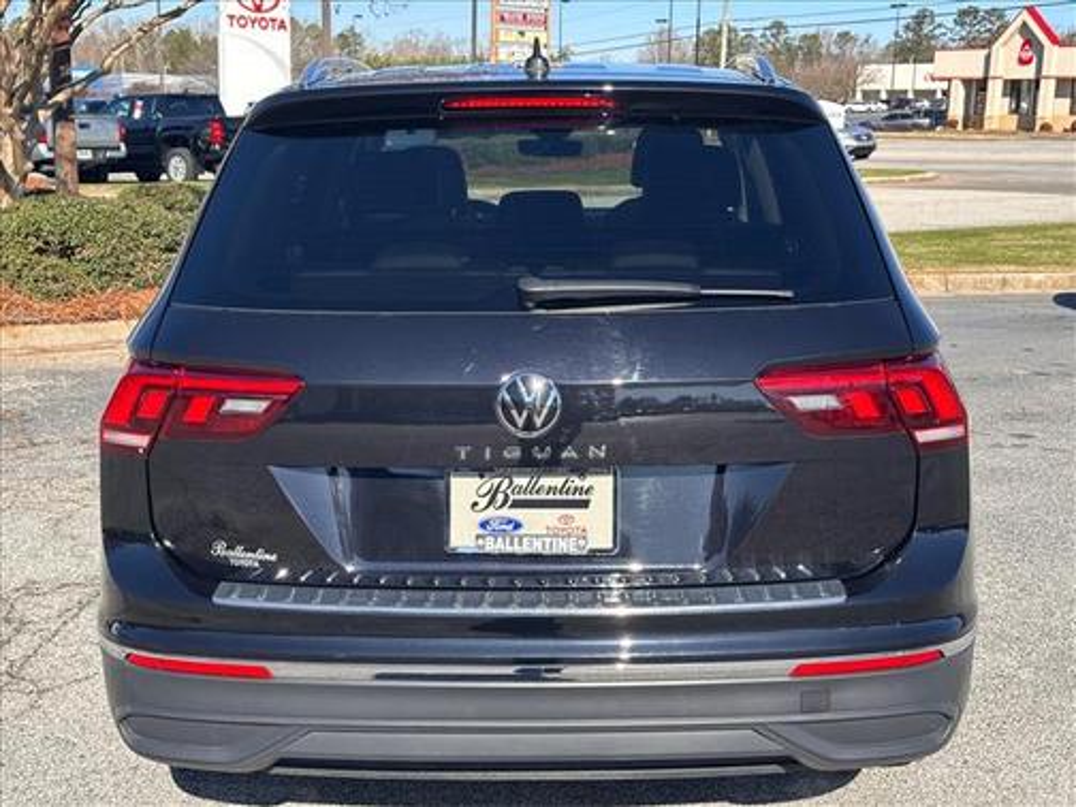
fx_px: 1492
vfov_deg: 30.3
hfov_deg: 39.7
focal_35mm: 48
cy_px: 404
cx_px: 538
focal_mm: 6.86
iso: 64
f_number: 1.78
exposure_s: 1/1376
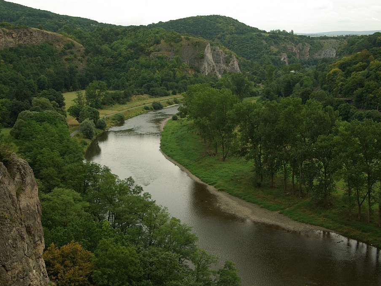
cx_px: 189
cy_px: 142
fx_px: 506
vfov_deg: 31.5
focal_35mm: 46
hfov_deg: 41.2
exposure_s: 1/200
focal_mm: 28
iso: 100
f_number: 6.3
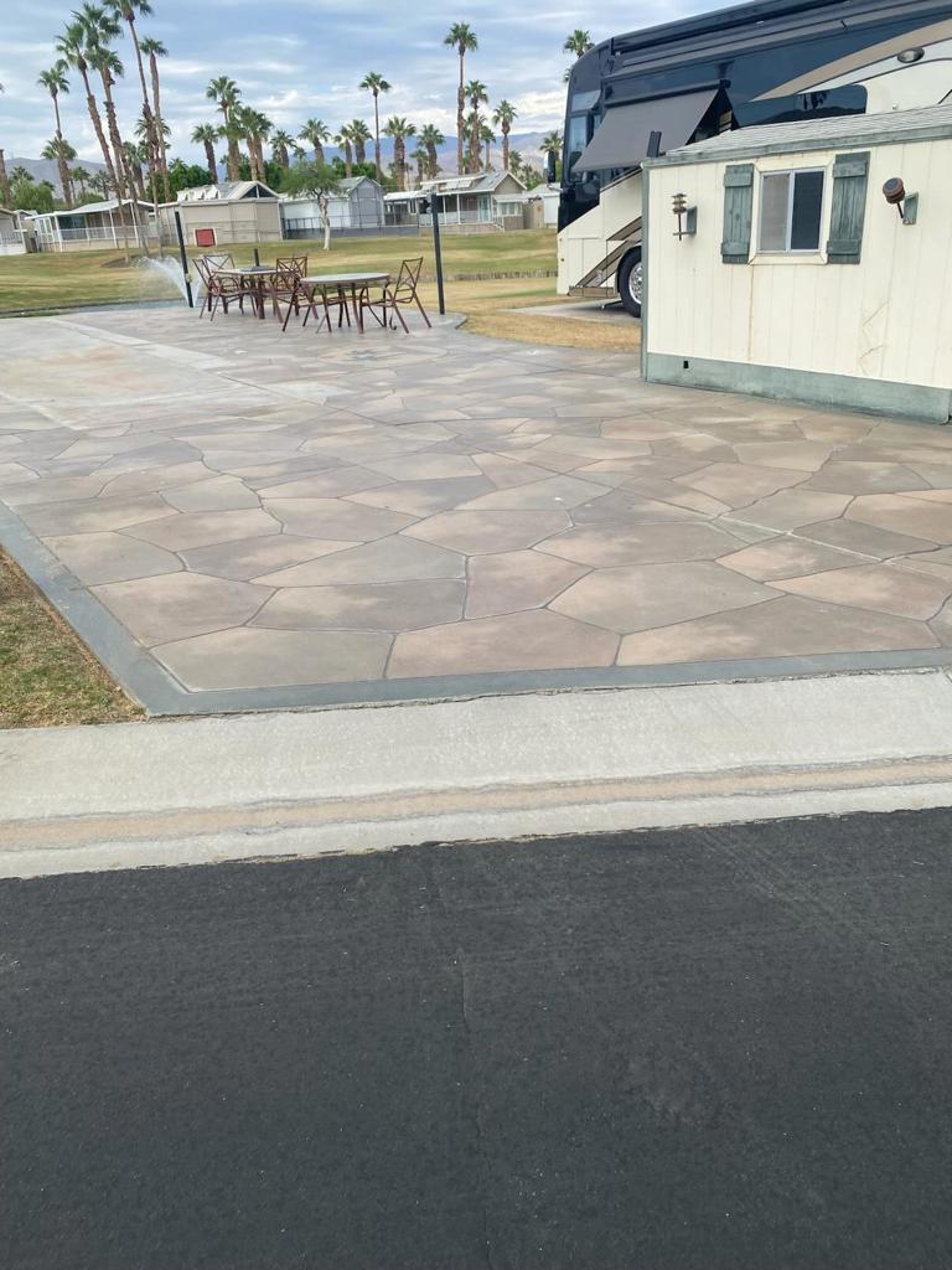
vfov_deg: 67.3
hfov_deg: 53.1
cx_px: 476
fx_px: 953
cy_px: 635
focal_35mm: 26
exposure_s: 1/2141
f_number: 1.8
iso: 32
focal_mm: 4.25
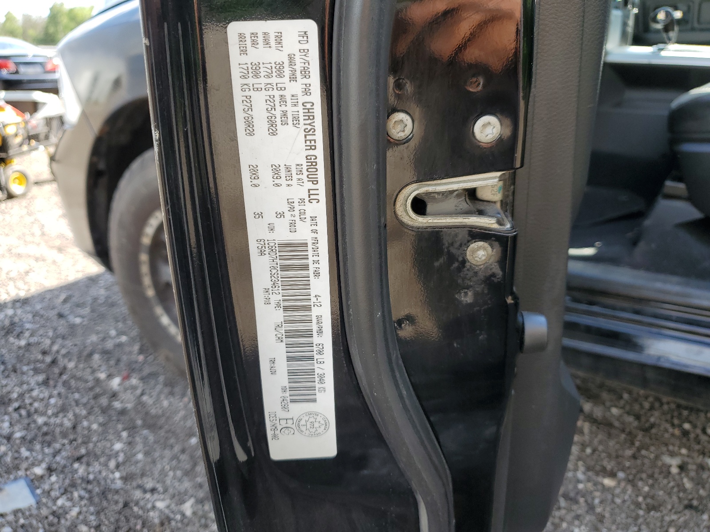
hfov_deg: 67.3
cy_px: 266
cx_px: 355
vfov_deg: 53.1
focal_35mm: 26
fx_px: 533
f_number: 1.5
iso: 50
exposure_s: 1/323
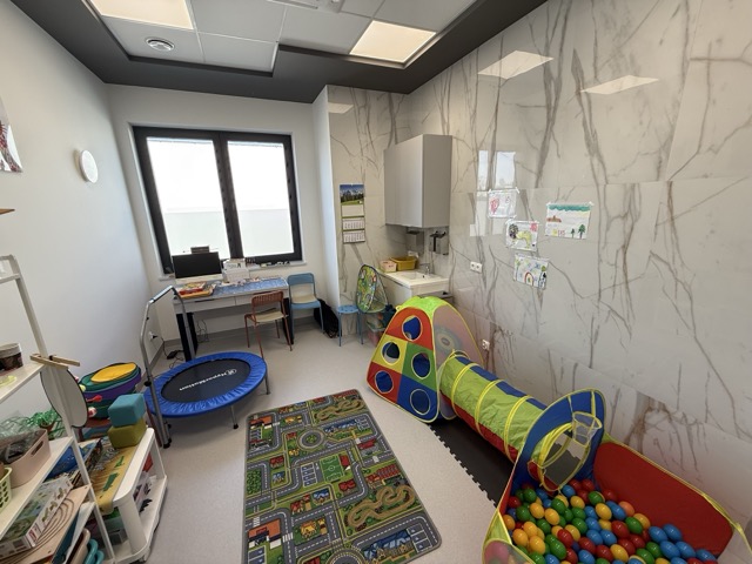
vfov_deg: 85.7
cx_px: 376
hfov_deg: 102.1
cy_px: 282
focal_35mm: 14
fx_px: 304
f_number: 2.2
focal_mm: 2.22
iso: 64
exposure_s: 1/109
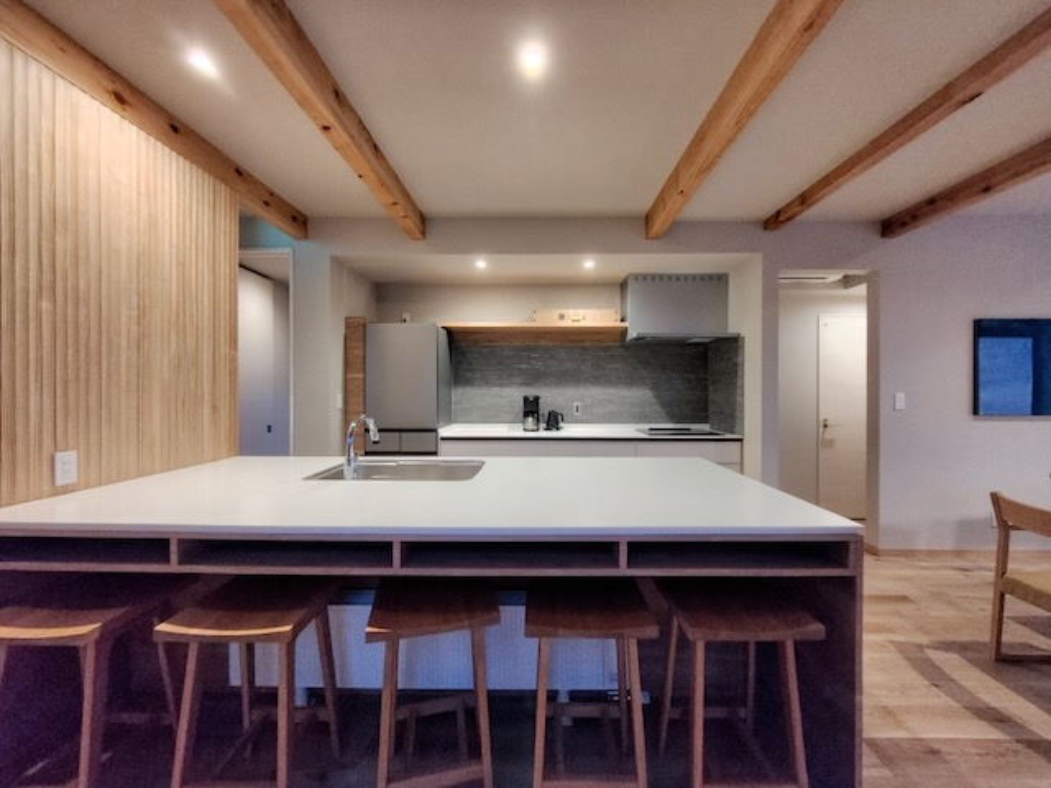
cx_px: 526
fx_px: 395
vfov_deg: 89.9
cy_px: 394
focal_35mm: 13
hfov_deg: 106.2
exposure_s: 1/50
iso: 1092
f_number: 2.2
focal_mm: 2.16
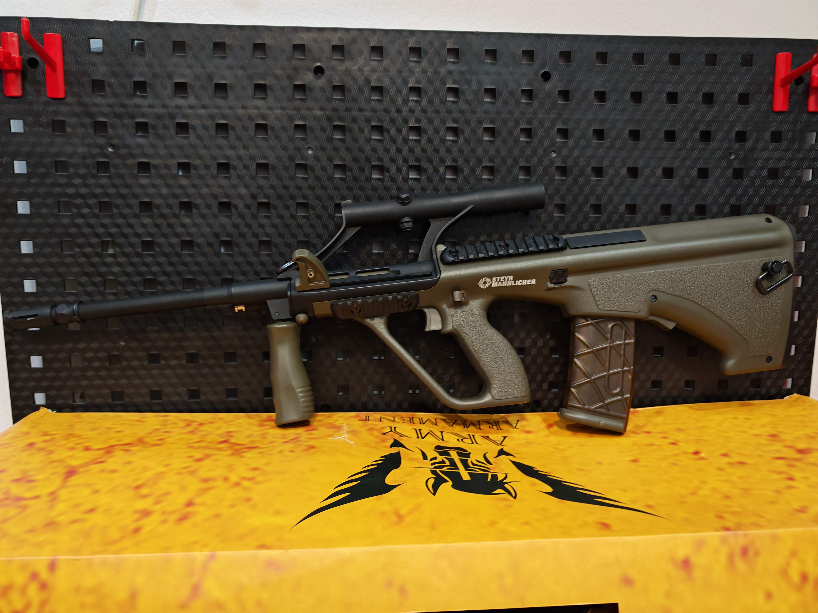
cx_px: 409
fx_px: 567
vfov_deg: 56.8
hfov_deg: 71.6
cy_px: 306
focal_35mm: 24
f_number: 2
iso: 200
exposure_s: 1/33
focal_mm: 6.83
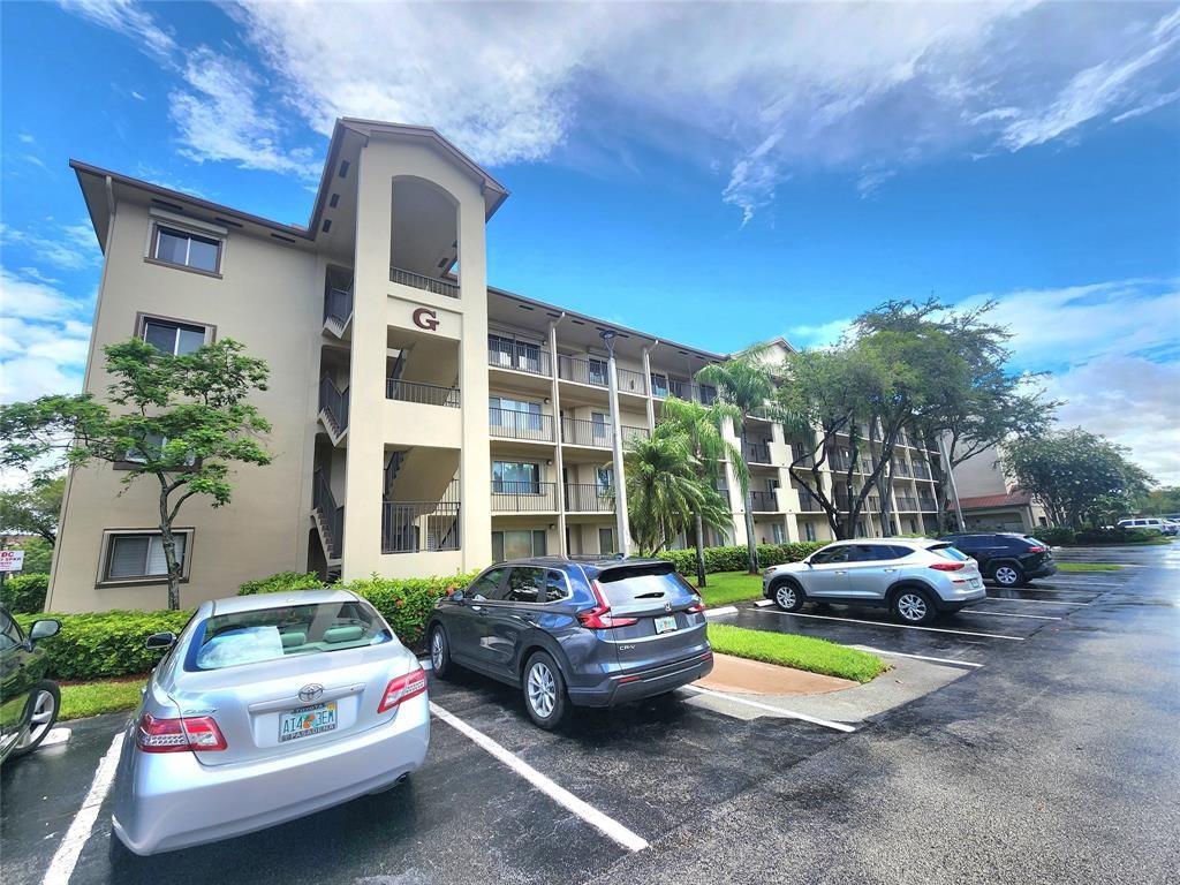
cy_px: 442
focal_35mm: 13
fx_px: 443
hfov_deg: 106.2
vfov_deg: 89.9
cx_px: 590
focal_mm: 2.2
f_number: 2.2
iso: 50
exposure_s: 1/1667
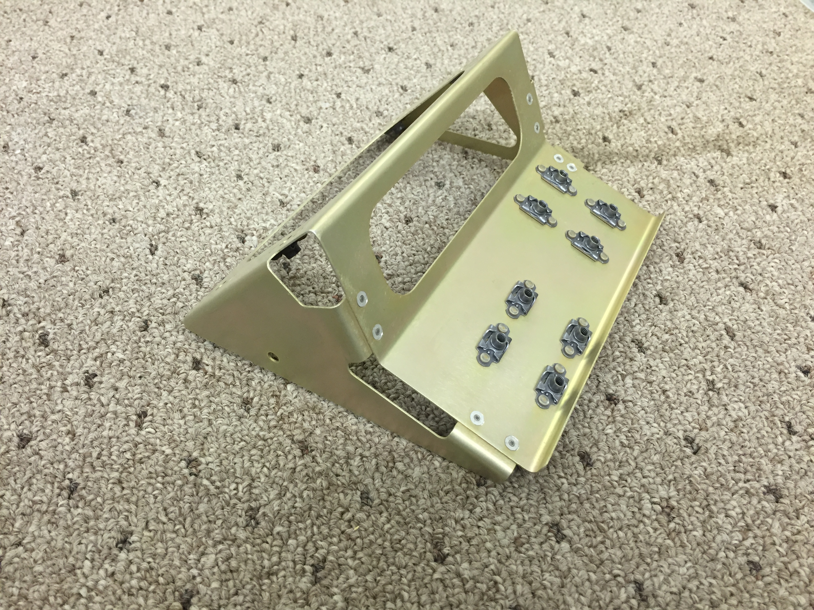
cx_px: 407
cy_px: 305
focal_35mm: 29
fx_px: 682
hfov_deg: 61.7
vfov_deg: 48.2
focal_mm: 4.15
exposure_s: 1/30
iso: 100
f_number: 2.2
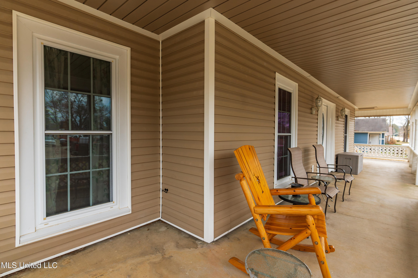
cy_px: 139
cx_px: 209
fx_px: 197
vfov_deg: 70.4
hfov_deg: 93.3
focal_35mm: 17
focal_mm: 17
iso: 320
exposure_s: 1/400
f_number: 5
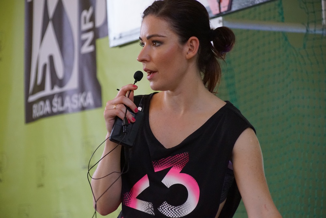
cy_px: 109
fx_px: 1358
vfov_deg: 9.2
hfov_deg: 13.7
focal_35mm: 150
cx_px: 163
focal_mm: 100
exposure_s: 1/60
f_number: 5.6
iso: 3200
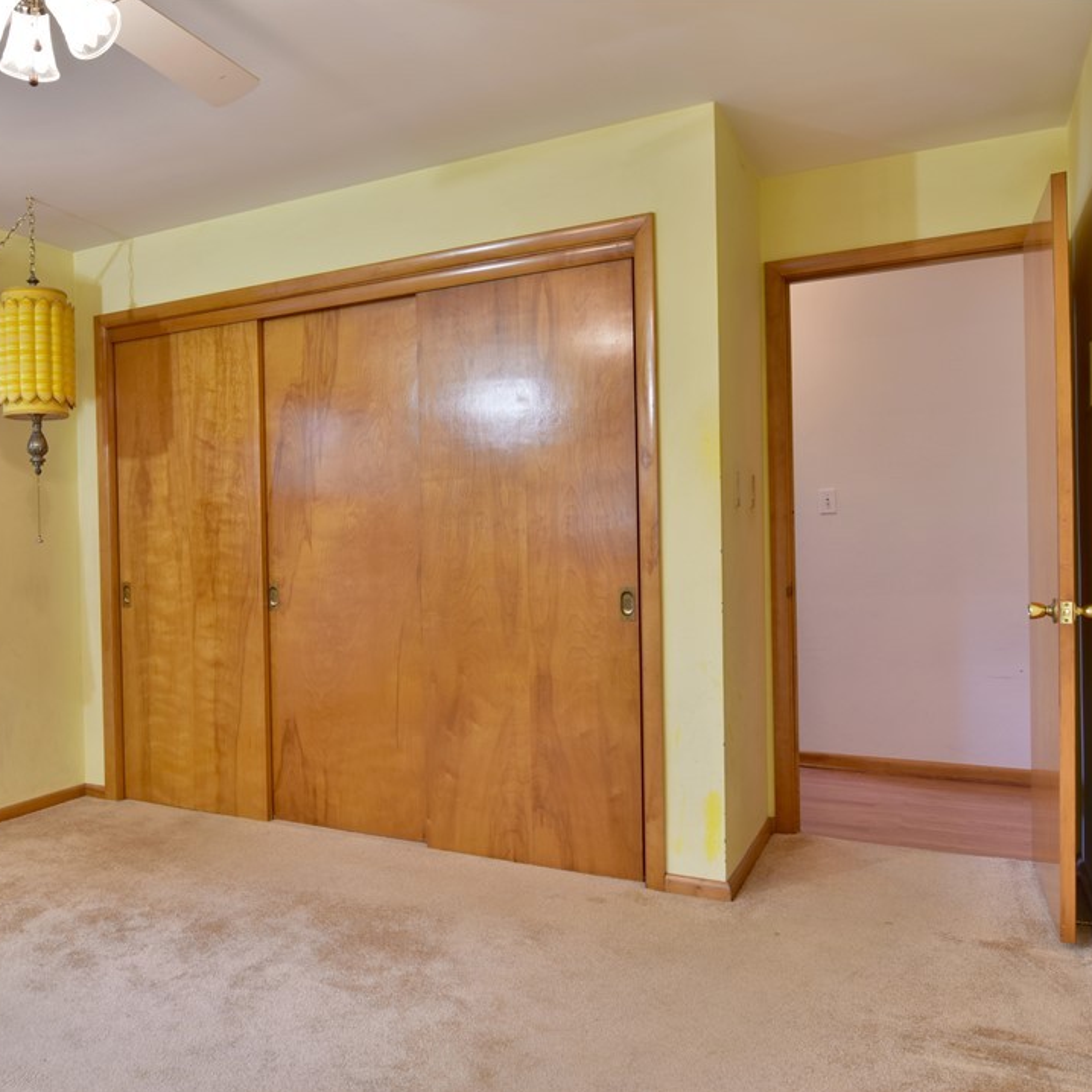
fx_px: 964
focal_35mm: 27
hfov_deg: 57.0
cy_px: 544
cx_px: 316
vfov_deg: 59.1
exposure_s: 1/10
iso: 200
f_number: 5.6
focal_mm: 14
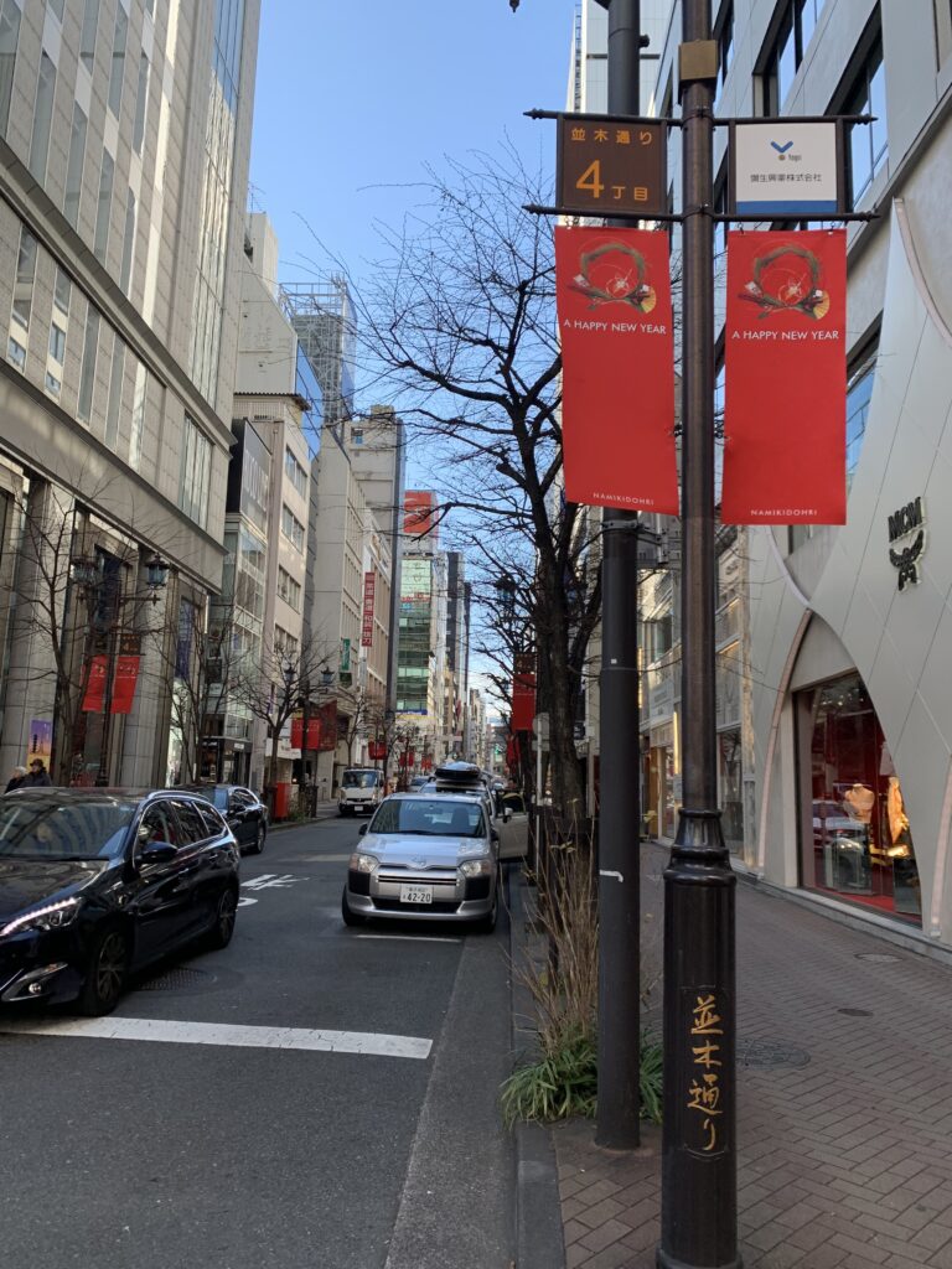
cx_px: 476
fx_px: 953
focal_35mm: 26
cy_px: 634
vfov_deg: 67.3
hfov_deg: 53.1
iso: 25
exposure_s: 1/471
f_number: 1.8
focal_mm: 4.25
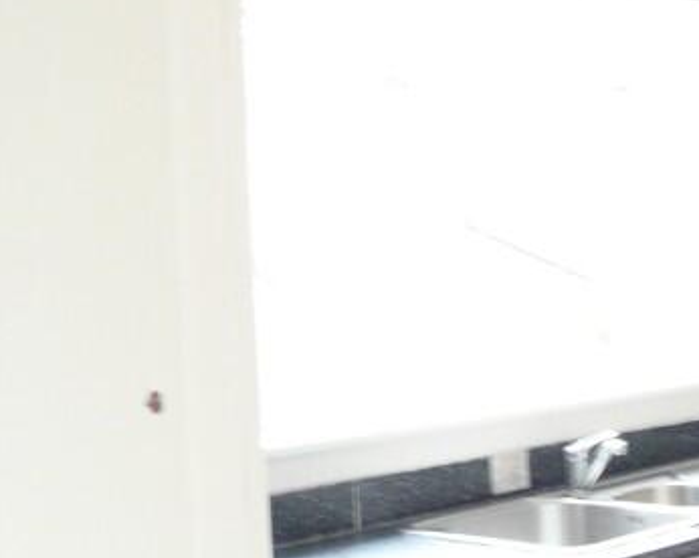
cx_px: 901
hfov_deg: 21.4
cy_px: 243
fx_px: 1674
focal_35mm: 81
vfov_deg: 18.9
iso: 200
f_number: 2.8
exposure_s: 1/10
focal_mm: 4.6
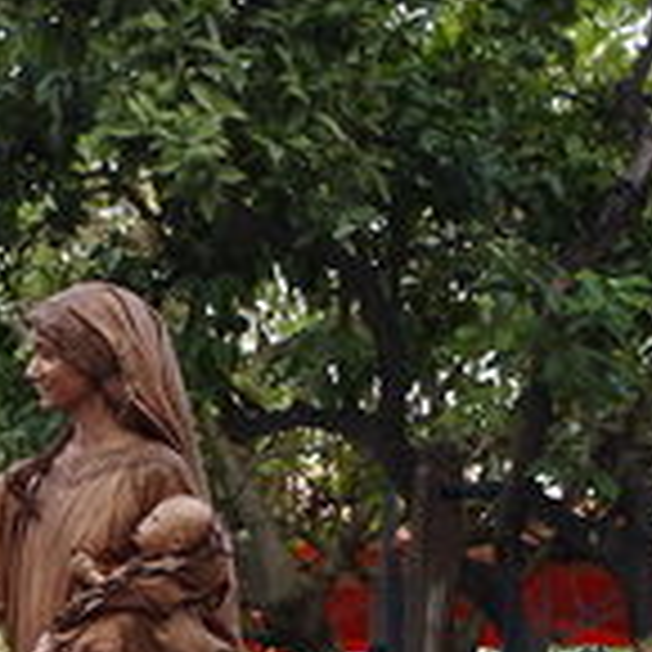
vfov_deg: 15.3
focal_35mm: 109
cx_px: -126
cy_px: 818
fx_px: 2323
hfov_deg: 15.4
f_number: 4
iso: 200
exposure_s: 1/100
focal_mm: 21.25
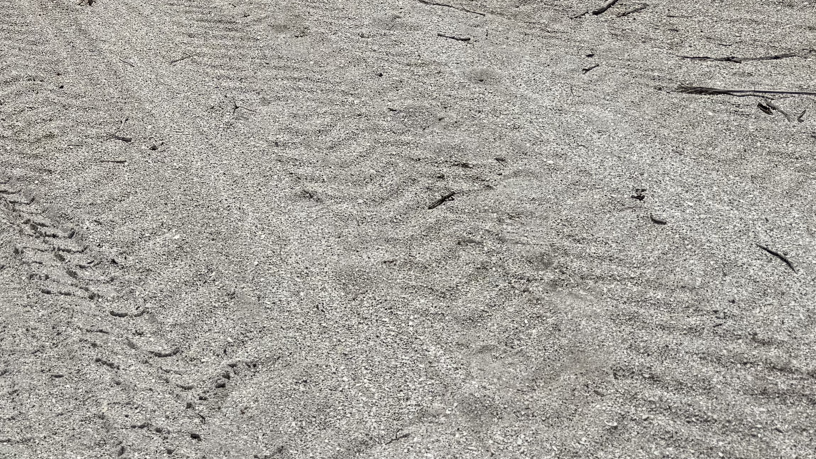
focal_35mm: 65
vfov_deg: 16.8
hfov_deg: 31.4
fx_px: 1406
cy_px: -236
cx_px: 139
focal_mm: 6.76
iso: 80
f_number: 1.78
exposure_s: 1/11905
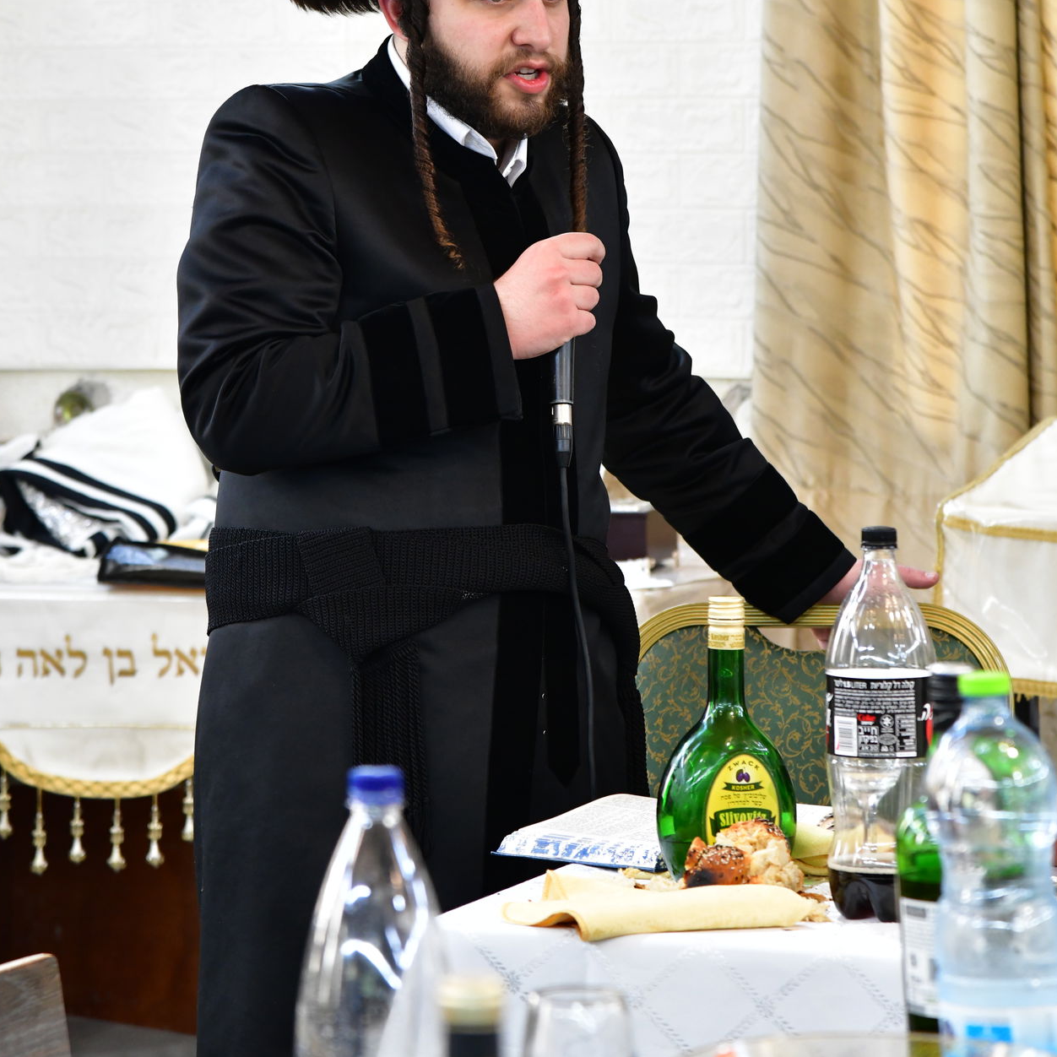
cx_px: 471
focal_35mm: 171
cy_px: 290
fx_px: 5907
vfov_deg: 10.2
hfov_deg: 10.2
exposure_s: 1/100
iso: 2500
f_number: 5.6
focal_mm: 120
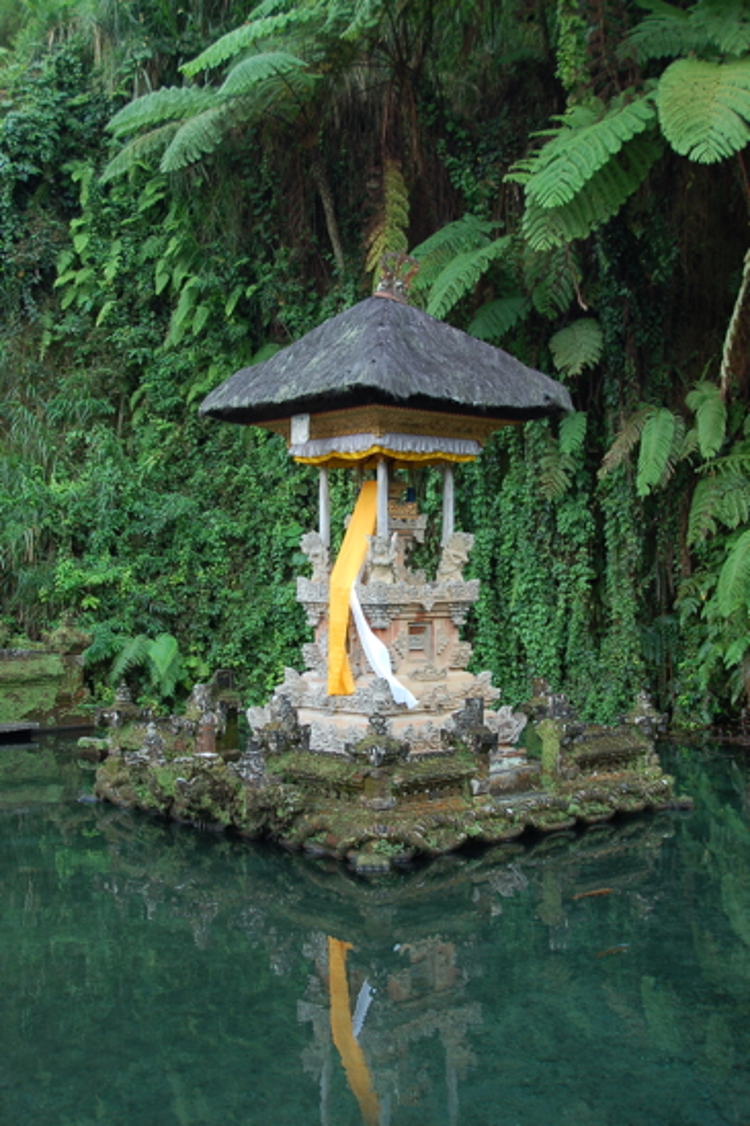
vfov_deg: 46.4
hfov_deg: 31.9
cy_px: 563
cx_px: 375
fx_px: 1314
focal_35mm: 42
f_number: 5
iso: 200
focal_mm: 28
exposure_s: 1/100
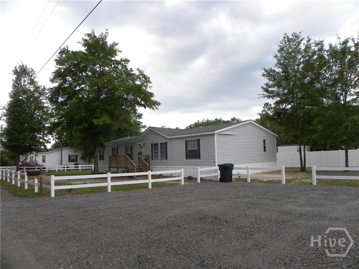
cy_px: 134
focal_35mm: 26
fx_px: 270
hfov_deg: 67.3
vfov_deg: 53.1
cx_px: 180
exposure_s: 1/168
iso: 64
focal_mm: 4.6
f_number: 4.5
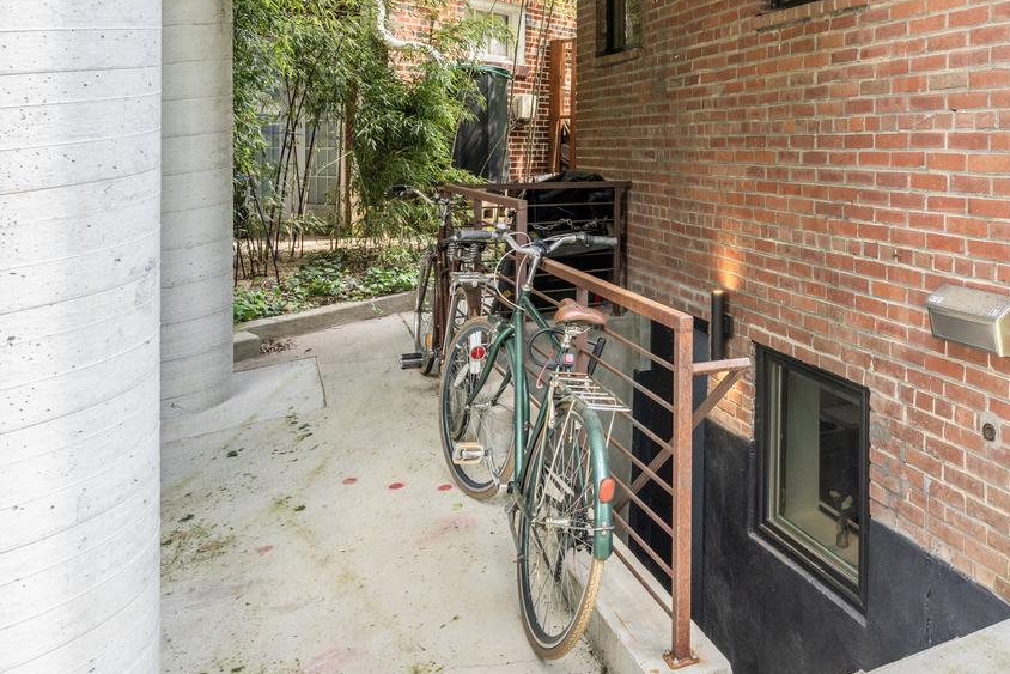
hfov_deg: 56.8
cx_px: 833
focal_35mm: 30
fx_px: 838
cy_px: 296
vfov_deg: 43.7
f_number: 8
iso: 640
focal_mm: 17.5
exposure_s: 1/100
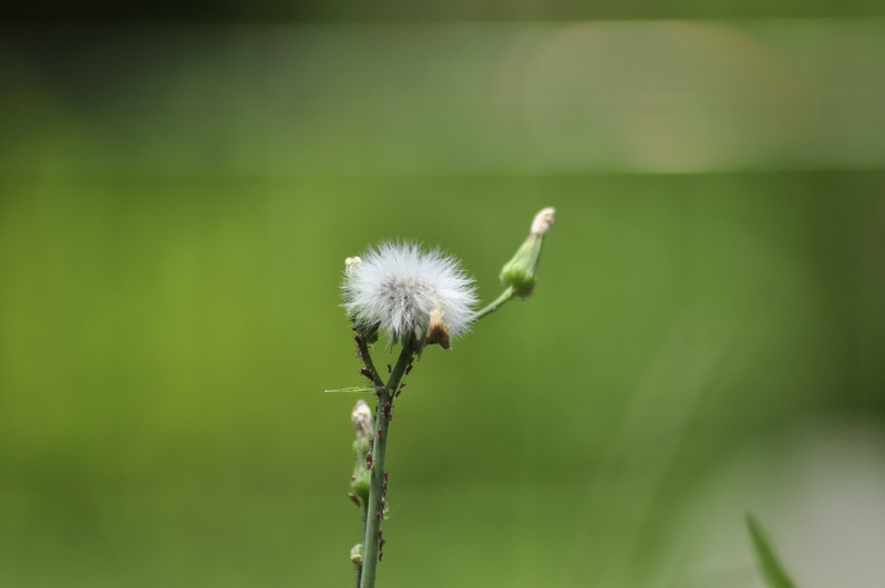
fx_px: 7736
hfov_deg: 6.5
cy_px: 294
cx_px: 442
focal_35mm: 315
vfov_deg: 4.4
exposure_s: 1/800
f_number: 5.6
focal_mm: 210
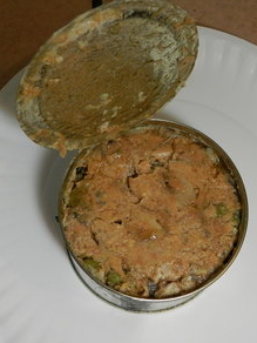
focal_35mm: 52
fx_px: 515
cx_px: 157
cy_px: 175
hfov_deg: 28.0
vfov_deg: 36.8
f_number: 4
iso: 640
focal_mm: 6.7
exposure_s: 1/100
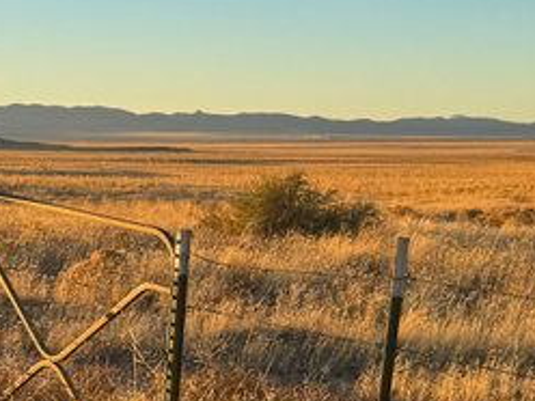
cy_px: 347
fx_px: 1530
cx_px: 22
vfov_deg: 14.8
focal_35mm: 99
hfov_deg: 19.4
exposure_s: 1/1767
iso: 80
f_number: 1.78
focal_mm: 6.76
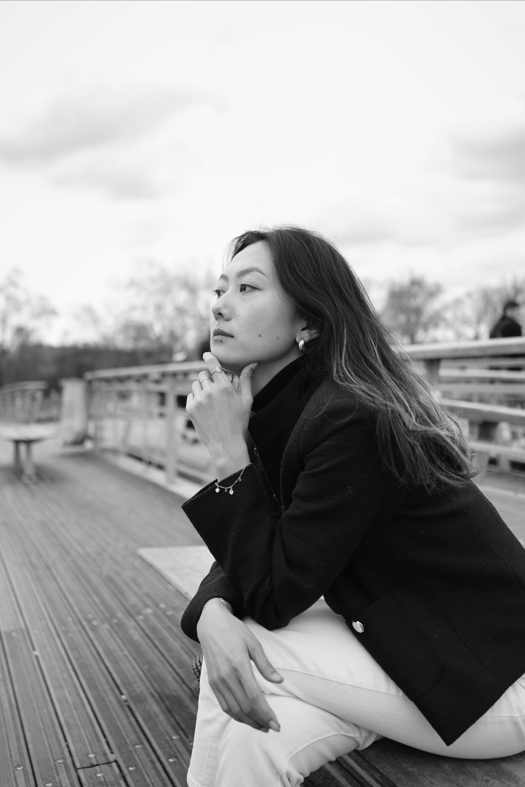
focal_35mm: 35
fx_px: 766
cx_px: 262
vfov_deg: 54.4
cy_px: 394
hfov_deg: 37.9
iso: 125
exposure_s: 1/640
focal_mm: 35
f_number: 2.8
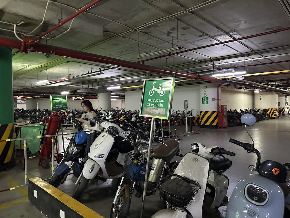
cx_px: 145
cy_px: 109
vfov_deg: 56.8
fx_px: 201
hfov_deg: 71.6
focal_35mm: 24
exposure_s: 1/33
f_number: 1.78
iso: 1000
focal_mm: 6.86
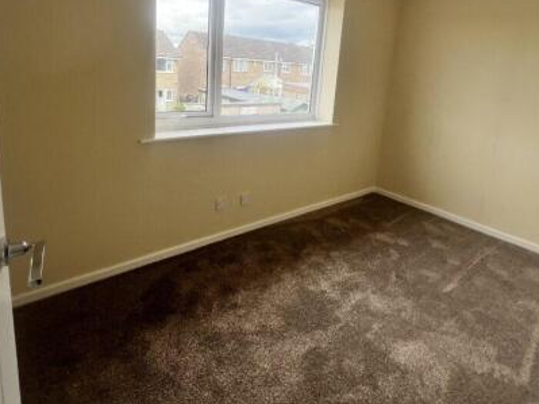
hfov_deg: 84.5
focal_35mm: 19
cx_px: 247
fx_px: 296
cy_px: 129
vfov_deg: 66.5
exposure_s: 1/142
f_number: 1.8
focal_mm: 1.57
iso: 32
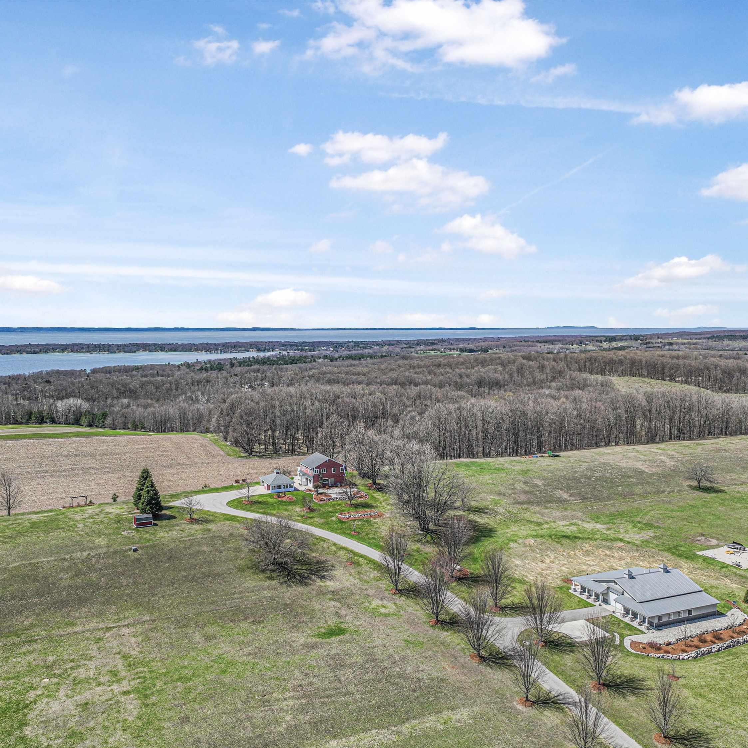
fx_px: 709
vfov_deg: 55.6
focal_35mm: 29
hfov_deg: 55.6
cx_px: 352
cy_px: 382
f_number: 2.8
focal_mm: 12.29
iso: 100
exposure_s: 1/1000
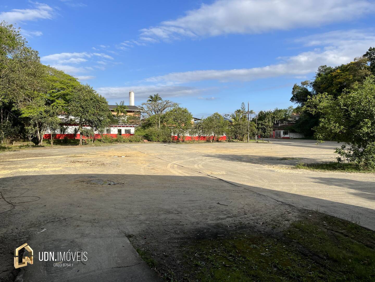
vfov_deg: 53.1
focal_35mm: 26
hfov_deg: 67.3
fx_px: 282
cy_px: 141
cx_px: 188
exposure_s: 1/2825
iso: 50
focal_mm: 5.1
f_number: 1.6
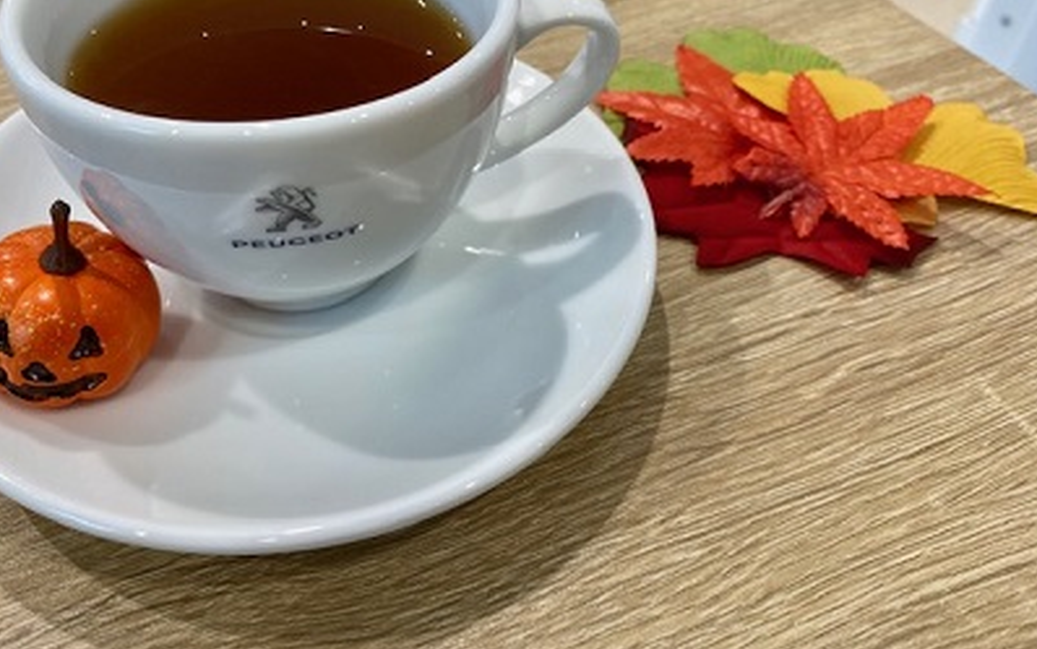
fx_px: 876
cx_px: 477
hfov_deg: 61.1
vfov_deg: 40.2
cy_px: 227
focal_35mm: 31
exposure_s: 1/120
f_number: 1.8
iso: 50
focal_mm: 4.25
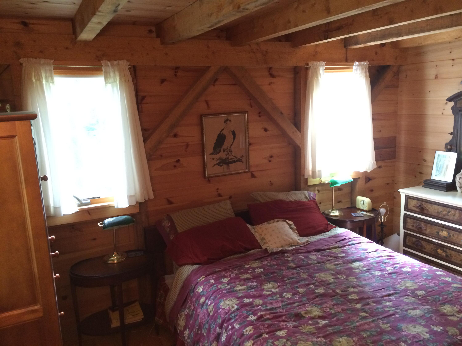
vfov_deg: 46.8
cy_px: 173
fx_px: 400
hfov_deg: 60.0
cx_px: 231
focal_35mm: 30
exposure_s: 1/24
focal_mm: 4.12
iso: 320
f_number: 2.2
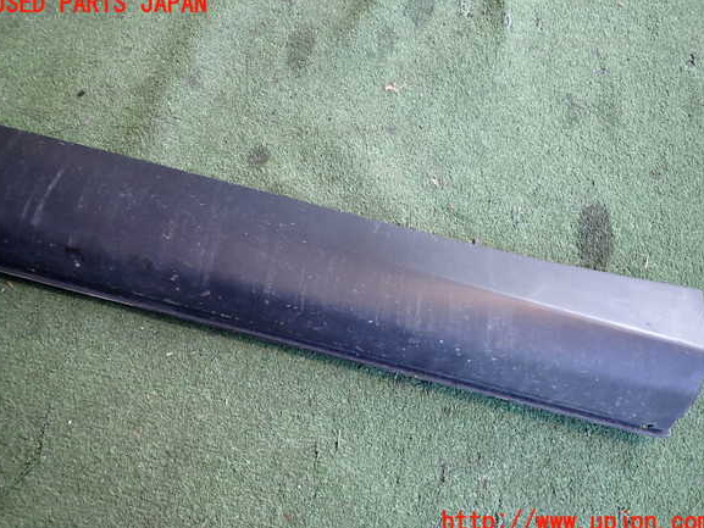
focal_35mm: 26
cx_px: 351
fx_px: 529
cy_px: 263
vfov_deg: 53.1
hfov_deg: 67.3
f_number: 2
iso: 200
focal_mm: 4.5
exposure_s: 1/50
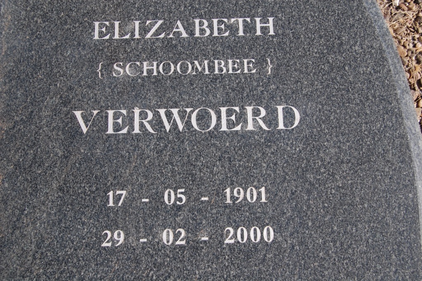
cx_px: 211
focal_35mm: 52
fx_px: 615
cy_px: 140
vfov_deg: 25.7
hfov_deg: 37.9
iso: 200
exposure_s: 1/250
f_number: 8
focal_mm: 35
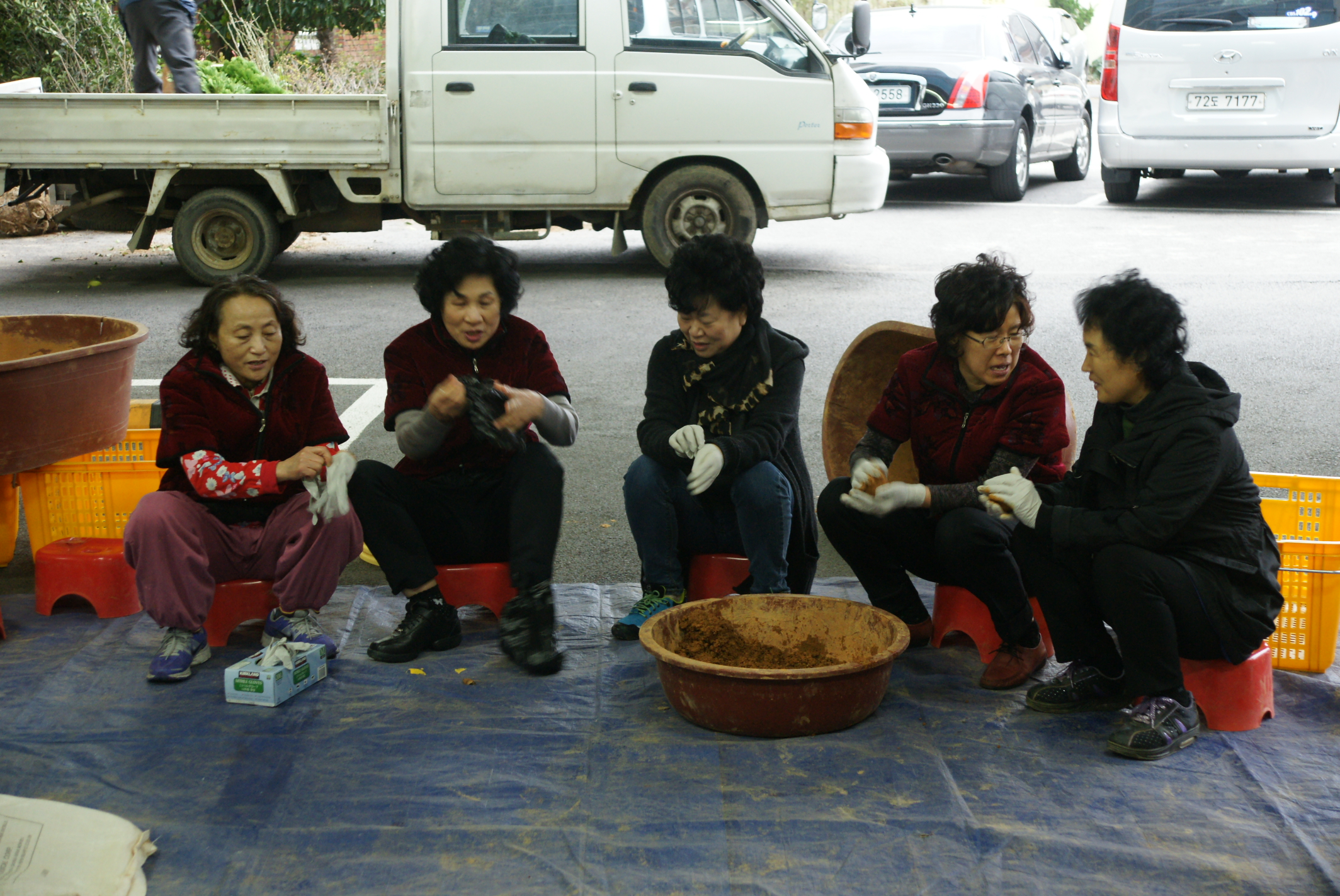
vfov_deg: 22.7
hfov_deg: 33.4
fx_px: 2236
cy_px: 448
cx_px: 670
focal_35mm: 60
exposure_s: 1/20
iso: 800
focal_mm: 40
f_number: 4.5
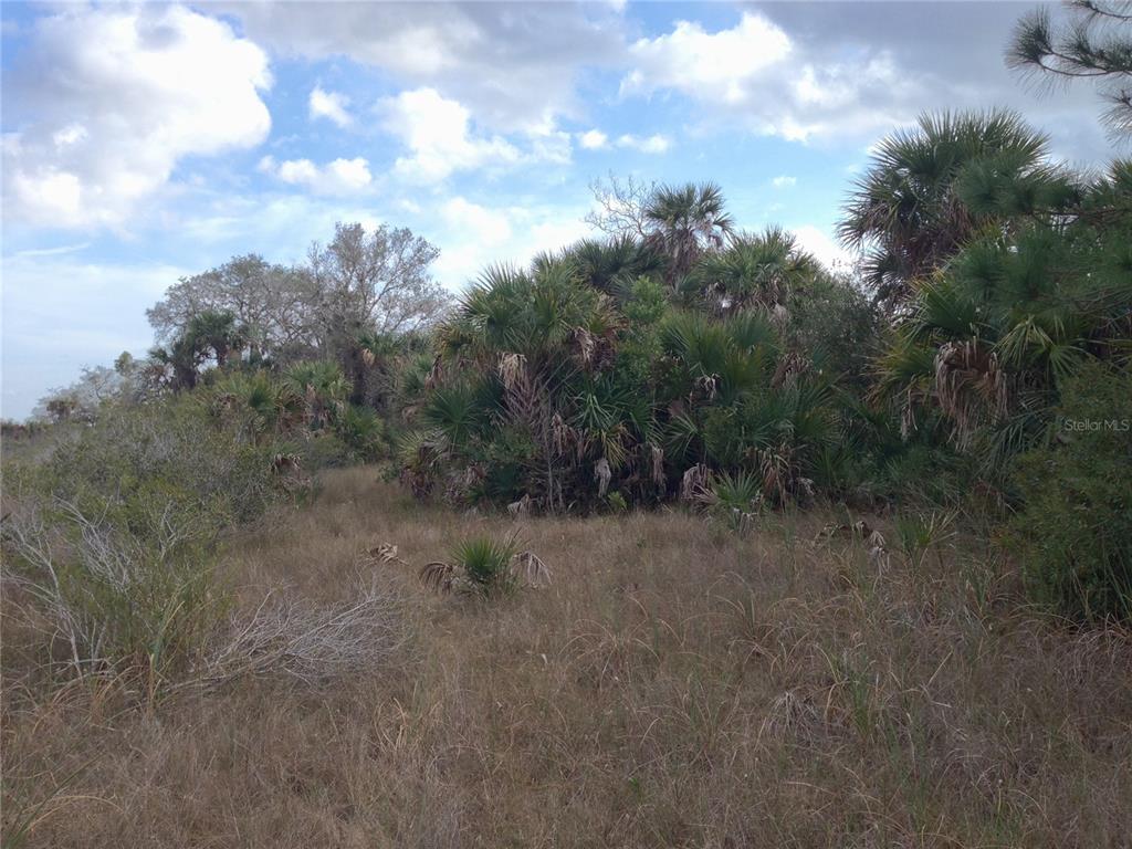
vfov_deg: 42.9
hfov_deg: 55.4
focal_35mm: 33
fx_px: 1079
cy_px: 424
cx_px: 566
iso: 50
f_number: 2.4
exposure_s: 1/158
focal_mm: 4.12
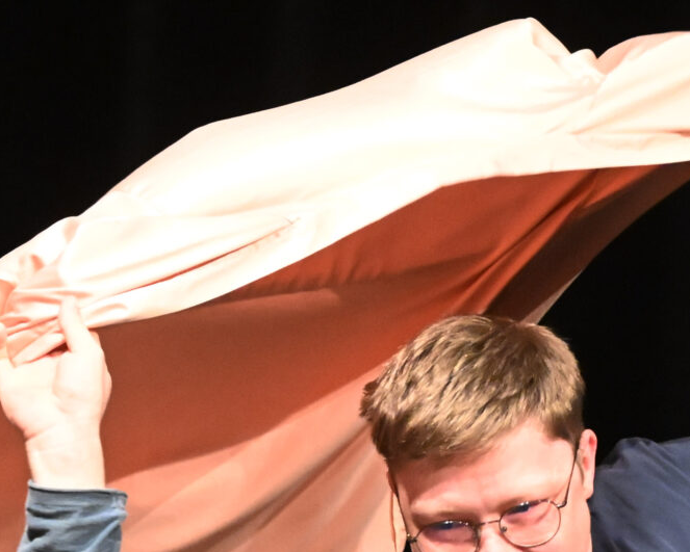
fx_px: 3330
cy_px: 704
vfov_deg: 9.3
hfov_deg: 11.8
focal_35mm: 163
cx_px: 423
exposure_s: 1/160
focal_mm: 45
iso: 12800
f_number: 6.3
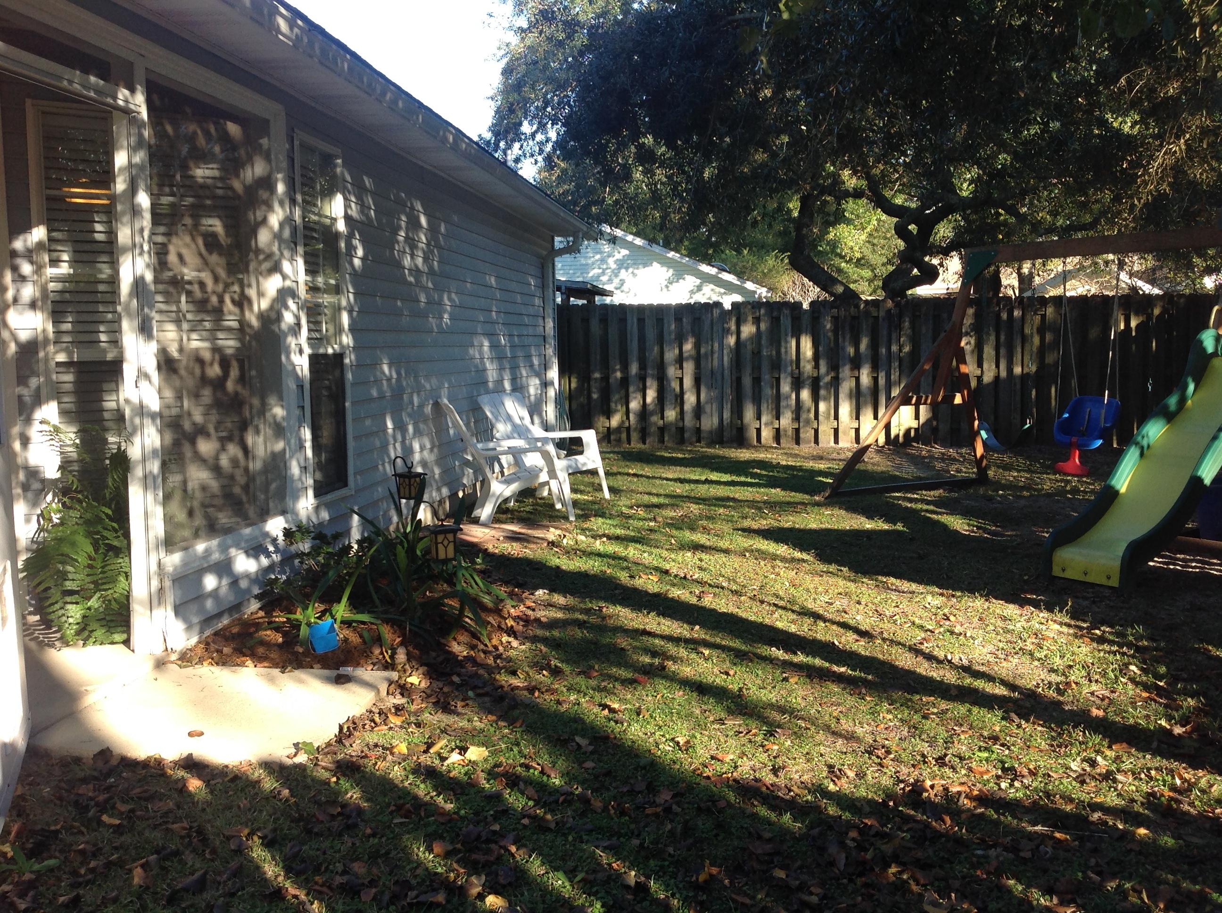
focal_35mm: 35
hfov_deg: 52.7
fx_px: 1234
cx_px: 611
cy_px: 456
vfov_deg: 40.6
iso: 50
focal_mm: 4.28
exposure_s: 1/280
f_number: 2.4
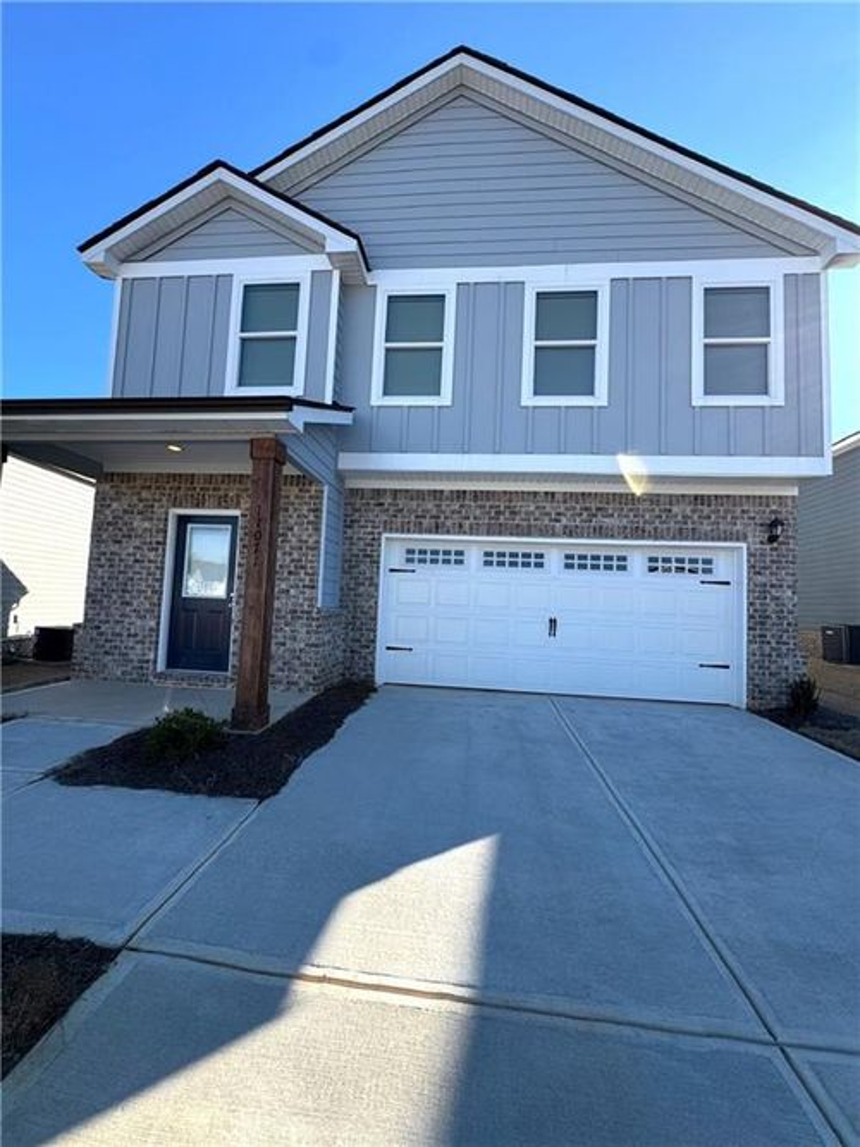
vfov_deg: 102.1
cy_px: 574
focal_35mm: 14
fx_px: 464
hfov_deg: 85.7
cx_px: 430
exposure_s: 1/756
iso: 40
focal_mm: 2.22
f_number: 2.2
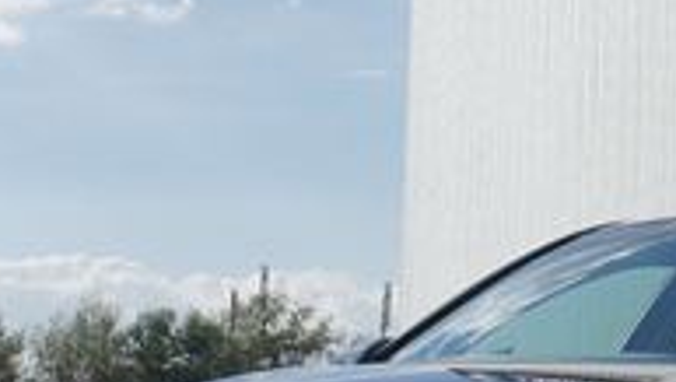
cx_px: 806
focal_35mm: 143
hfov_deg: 14.5
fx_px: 2566
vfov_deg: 8.5
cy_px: 275
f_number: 8
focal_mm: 22
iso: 200
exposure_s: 1/640
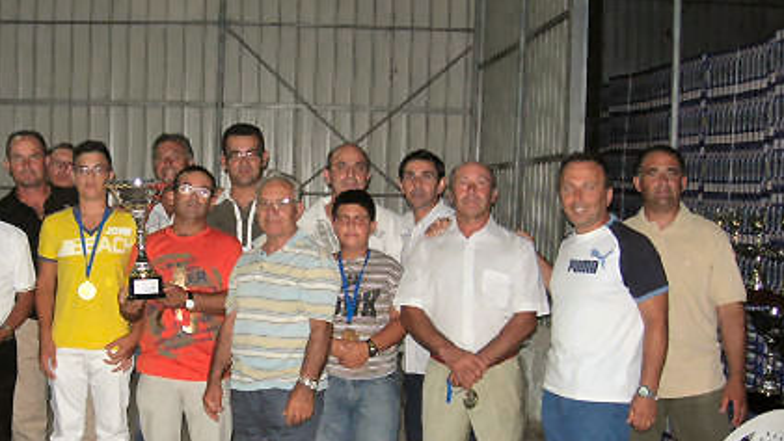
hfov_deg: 35.6
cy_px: 305
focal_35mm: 58
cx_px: 250
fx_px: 1206
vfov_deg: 20.6
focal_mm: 7.8
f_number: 2.8
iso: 96
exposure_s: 1/60.1
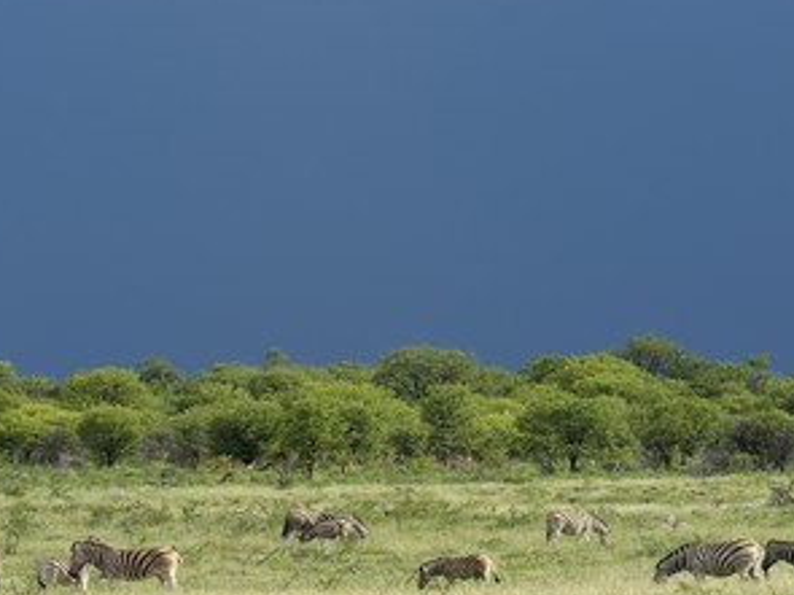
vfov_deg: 3.9
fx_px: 8781
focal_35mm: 383
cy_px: 339
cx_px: 310
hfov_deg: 5.2
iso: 400
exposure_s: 1/400
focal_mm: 280
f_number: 13
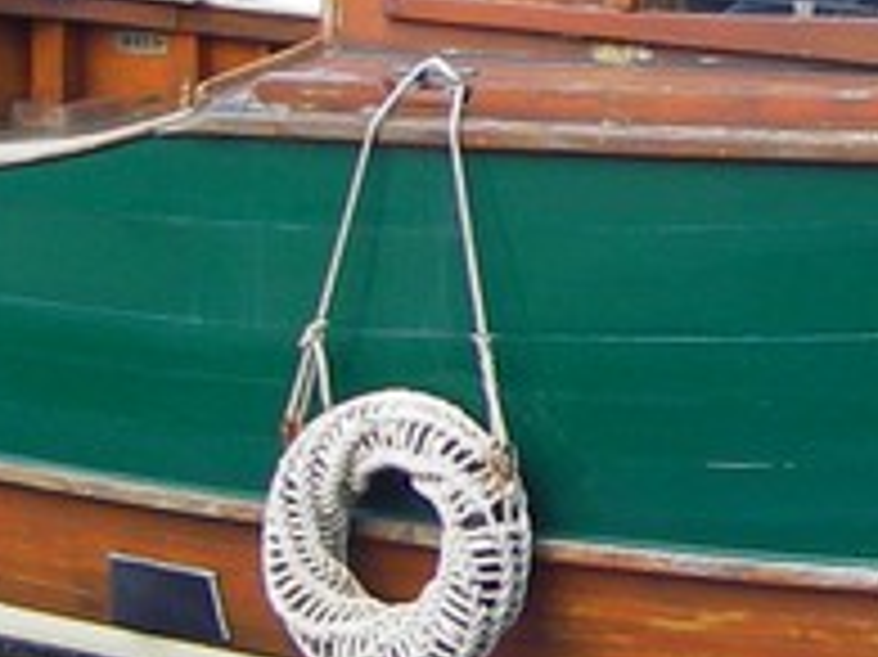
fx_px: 3954
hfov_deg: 12.4
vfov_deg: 9.5
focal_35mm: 156
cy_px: 202
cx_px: 1031
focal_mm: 6.3
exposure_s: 1/125
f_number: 3.3
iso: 50
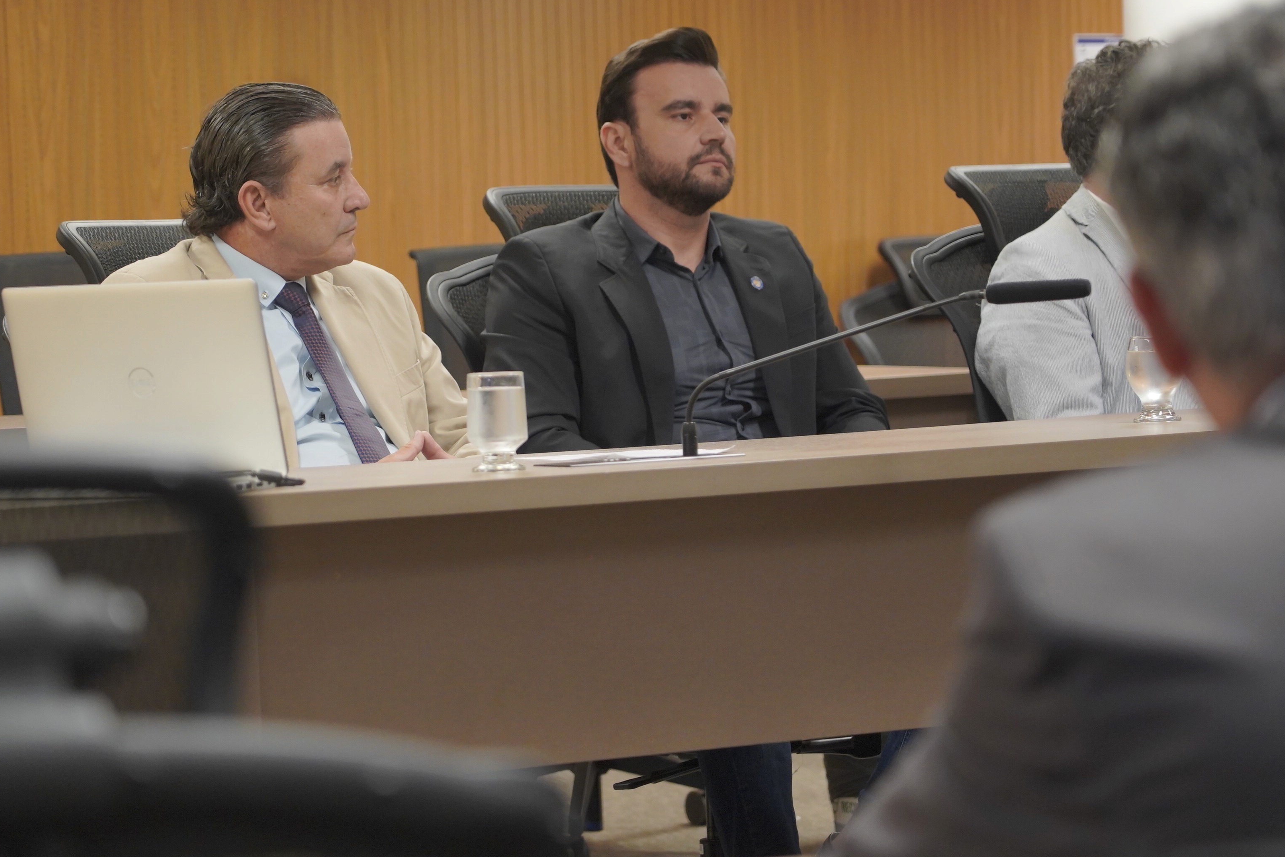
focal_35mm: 135
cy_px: 372
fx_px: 4819
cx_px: 518
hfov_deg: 15.2
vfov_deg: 10.2
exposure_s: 1/125
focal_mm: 105
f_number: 4
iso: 2500
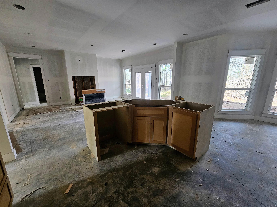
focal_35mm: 13
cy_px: 104
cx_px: 138
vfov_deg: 89.9
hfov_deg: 106.2
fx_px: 104
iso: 125
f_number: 2.2
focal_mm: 2.2
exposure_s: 1/60
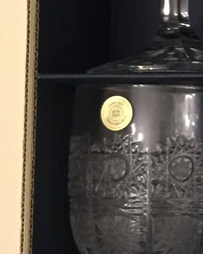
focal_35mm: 127
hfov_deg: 11.2
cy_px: 101
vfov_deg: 15.1
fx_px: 953
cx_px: 379
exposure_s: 1/15
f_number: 2.2
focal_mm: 4.15
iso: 320
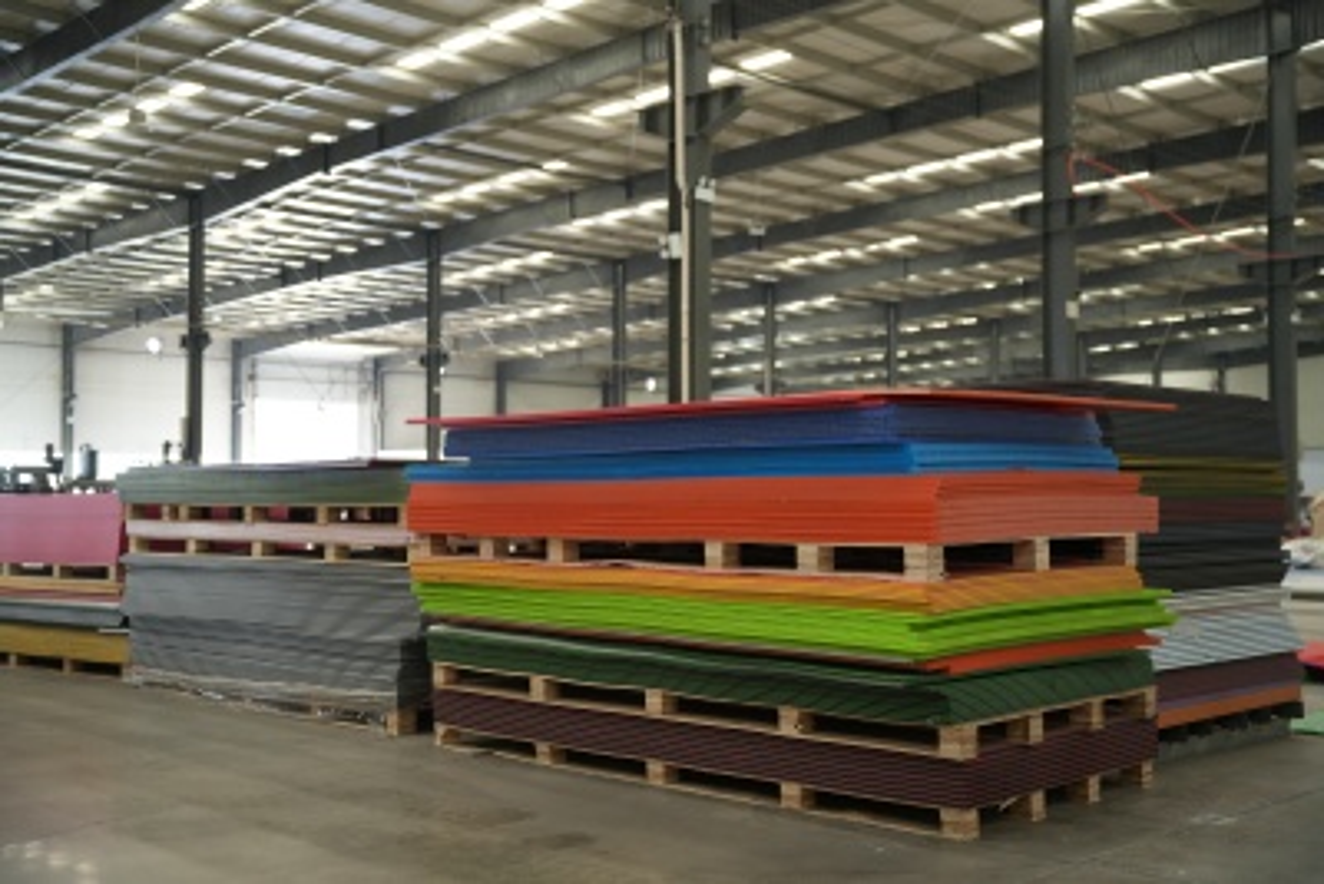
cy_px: 442
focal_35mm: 41
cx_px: 662
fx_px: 1505
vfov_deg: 32.7
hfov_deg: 47.5
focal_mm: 40.9
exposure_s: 1/100
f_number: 2.8
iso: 800
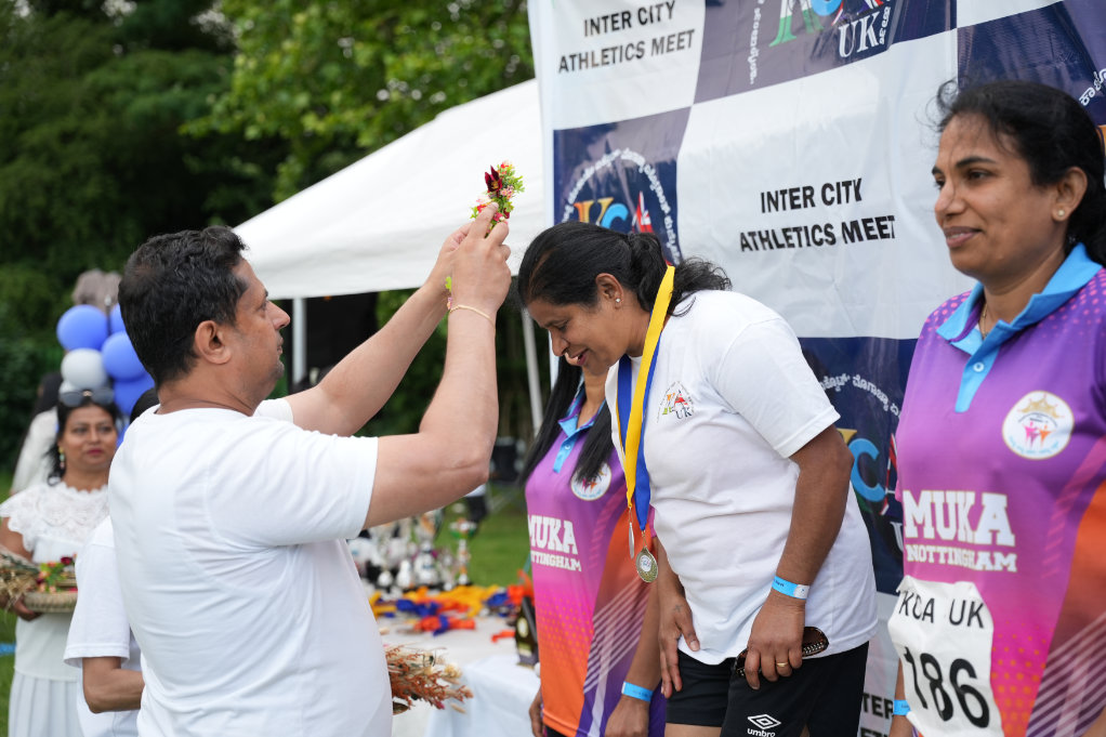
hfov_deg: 41.0
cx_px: 553
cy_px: 368
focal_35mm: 48
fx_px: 1480
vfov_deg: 28.0
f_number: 2.8
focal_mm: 48.2
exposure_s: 1/400
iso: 250
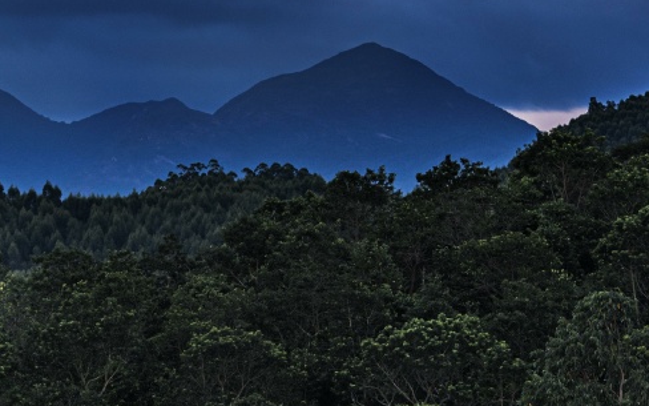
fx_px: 7712
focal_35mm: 436
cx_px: 43
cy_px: 69
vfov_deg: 3.0
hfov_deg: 4.8
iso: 125
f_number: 5
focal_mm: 116
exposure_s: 1/80
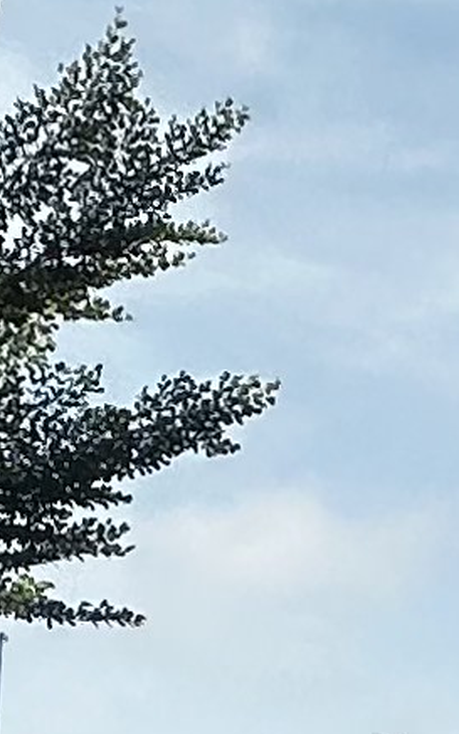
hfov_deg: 9.2
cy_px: 1109
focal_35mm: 137
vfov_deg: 14.2
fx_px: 2743
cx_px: 772
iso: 40
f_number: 2.2
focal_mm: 2.22
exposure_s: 1/1553
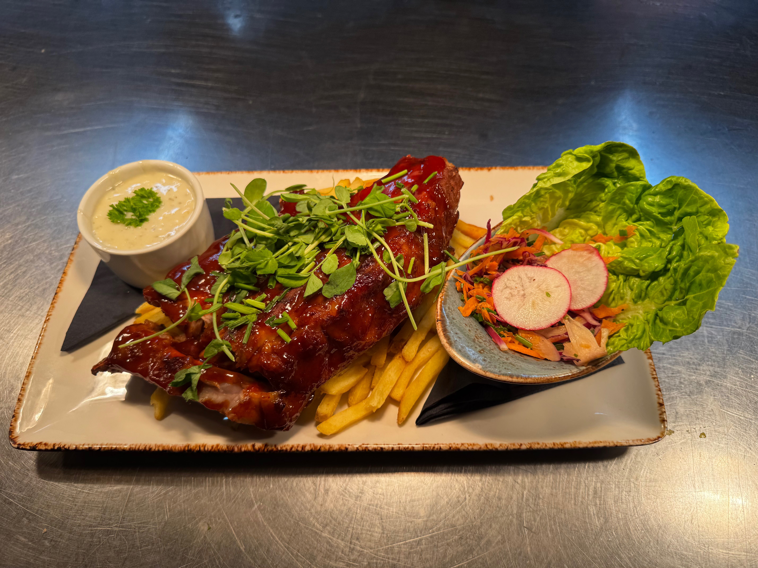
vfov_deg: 56.8
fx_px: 526
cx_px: 379
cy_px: 284
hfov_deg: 71.6
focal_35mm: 24
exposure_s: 1/474
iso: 80
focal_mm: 6.76
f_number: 1.78
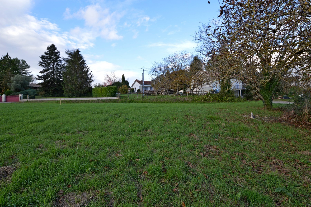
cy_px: 104
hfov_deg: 81.3
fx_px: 181
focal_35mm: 21
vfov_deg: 59.4
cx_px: 156
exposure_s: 1/125
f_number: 5.6
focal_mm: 14
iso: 160
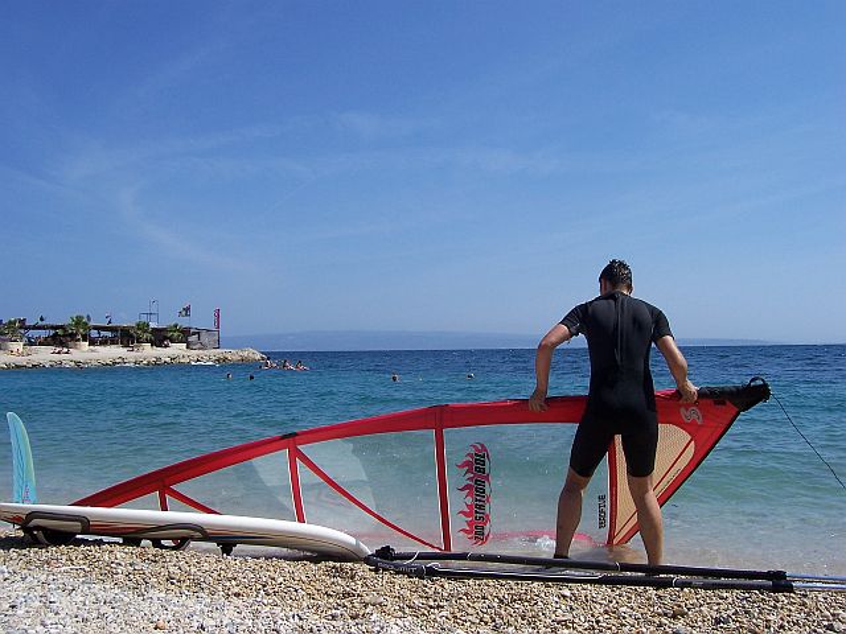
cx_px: 423
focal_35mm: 34
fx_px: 831
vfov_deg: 41.8
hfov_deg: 54.0
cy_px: 317
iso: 80
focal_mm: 5.6
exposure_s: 1/750
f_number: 5.6
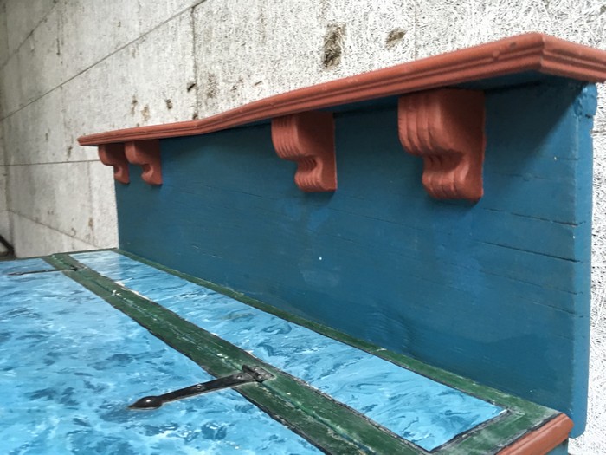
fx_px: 508
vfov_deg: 48.2
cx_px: 303
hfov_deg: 61.7
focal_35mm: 29
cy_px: 228
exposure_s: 1/33
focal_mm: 4.15
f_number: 2.2
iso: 200
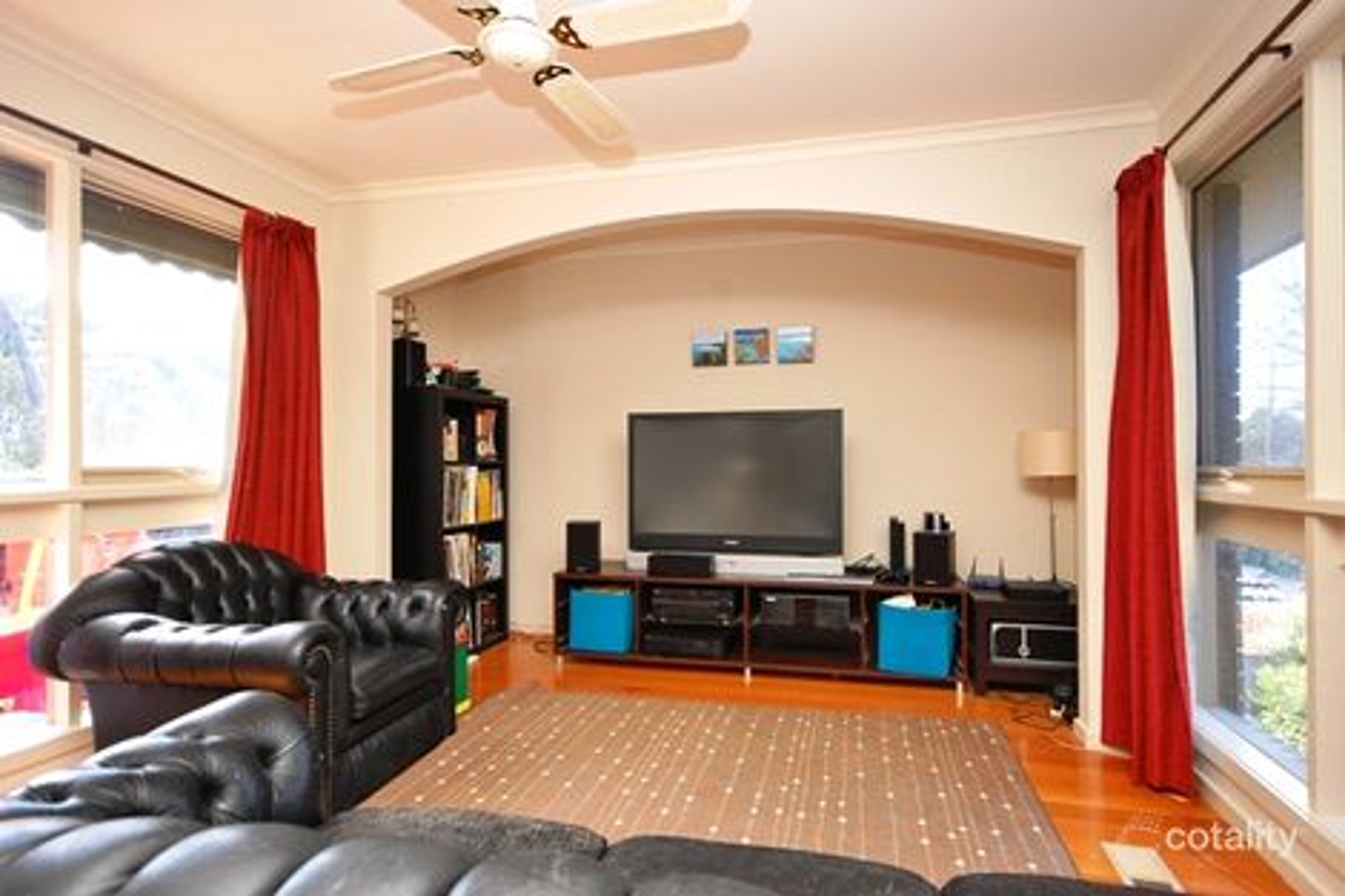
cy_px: 448
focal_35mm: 20
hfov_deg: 85.4
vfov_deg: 63.2
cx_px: 672
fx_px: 728
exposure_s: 1/60
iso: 800
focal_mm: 13
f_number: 5.6
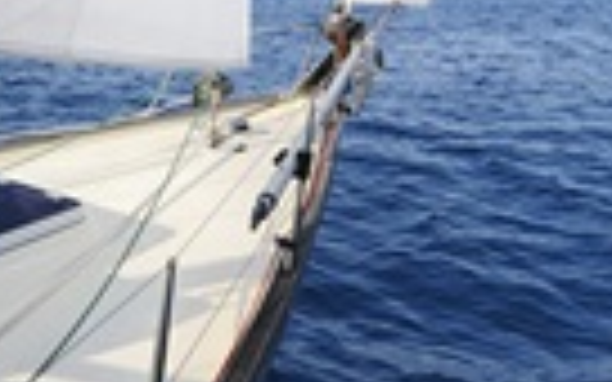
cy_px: -49
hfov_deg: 35.8
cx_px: 194
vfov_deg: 21.8
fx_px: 934
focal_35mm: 56
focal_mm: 10
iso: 200
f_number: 8
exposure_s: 1/400
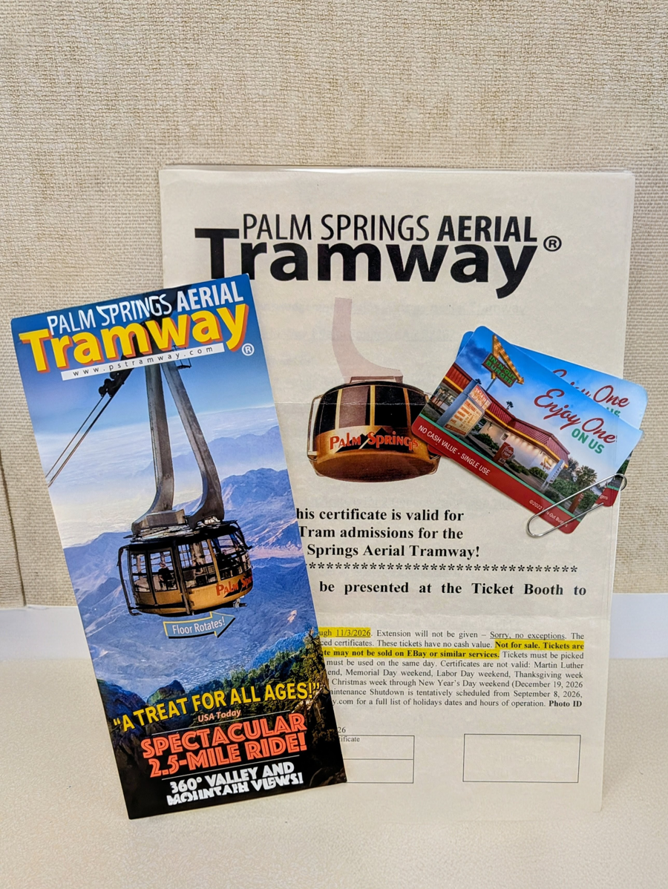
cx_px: 334
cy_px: 444
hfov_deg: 56.9
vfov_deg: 71.6
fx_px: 617
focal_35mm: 24
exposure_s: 1/120
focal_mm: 4.53
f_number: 1.7
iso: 313
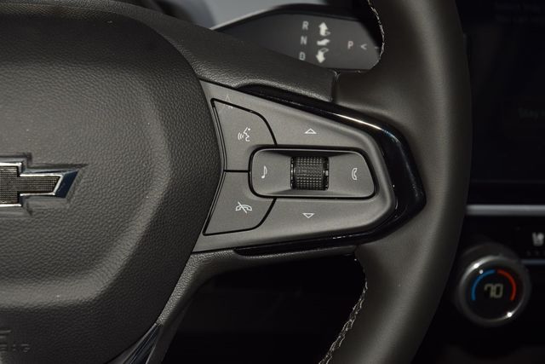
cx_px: 272
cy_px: 182
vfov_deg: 13.0
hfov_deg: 19.5
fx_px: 1590
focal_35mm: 105
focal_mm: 70
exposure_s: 1/125
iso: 100
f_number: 8
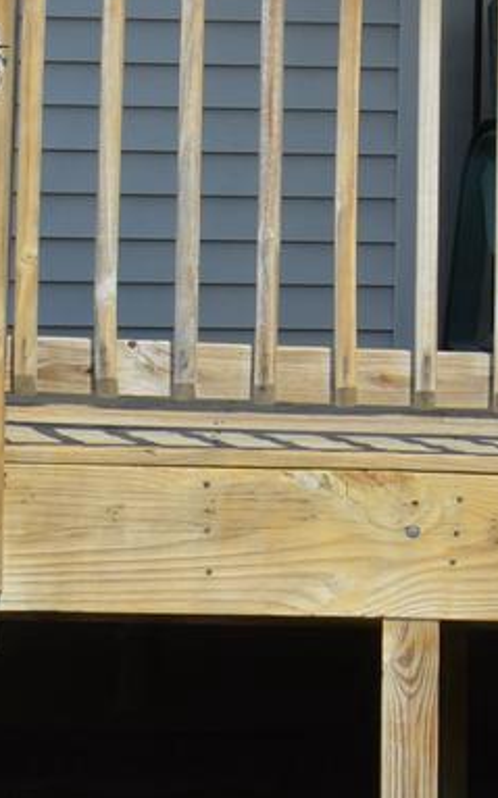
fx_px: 4261
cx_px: 821
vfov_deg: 10.6
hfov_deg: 6.6
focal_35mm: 196
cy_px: -59
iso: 100
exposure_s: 1/320
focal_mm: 24
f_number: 9
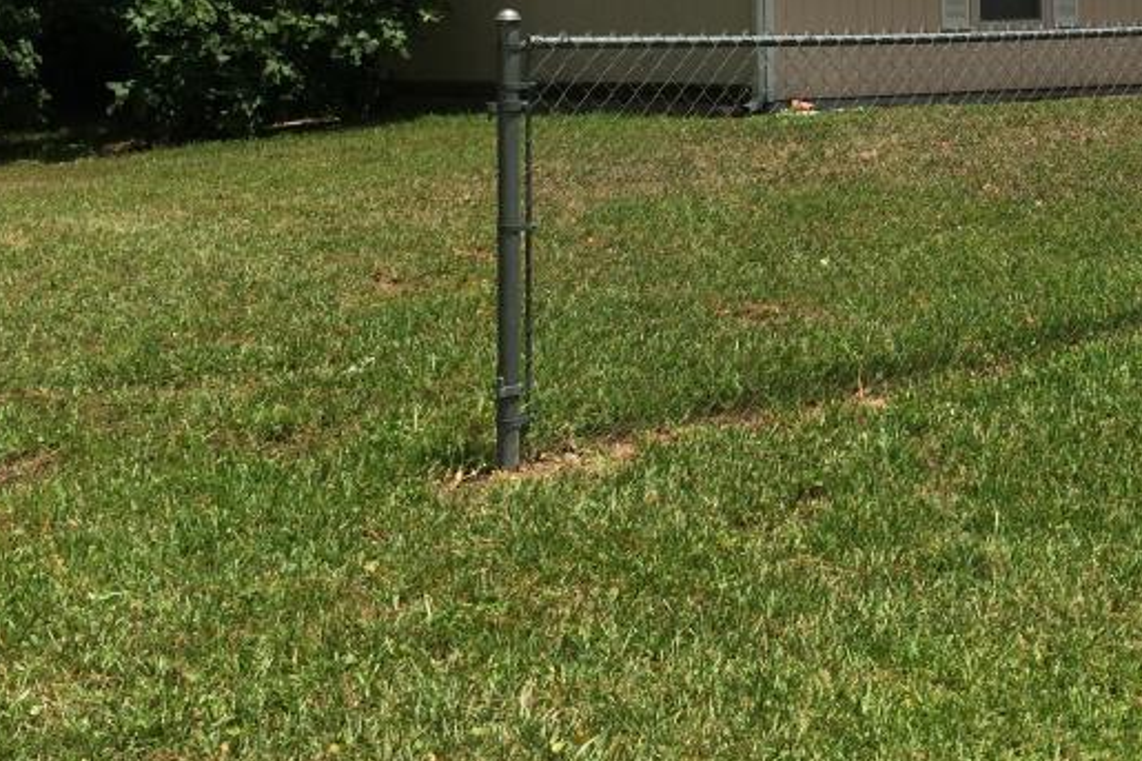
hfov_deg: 32.4
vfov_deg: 21.6
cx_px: 929
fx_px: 1903
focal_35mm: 60
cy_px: -37
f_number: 2.2
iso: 32
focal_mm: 4.15
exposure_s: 1/2740
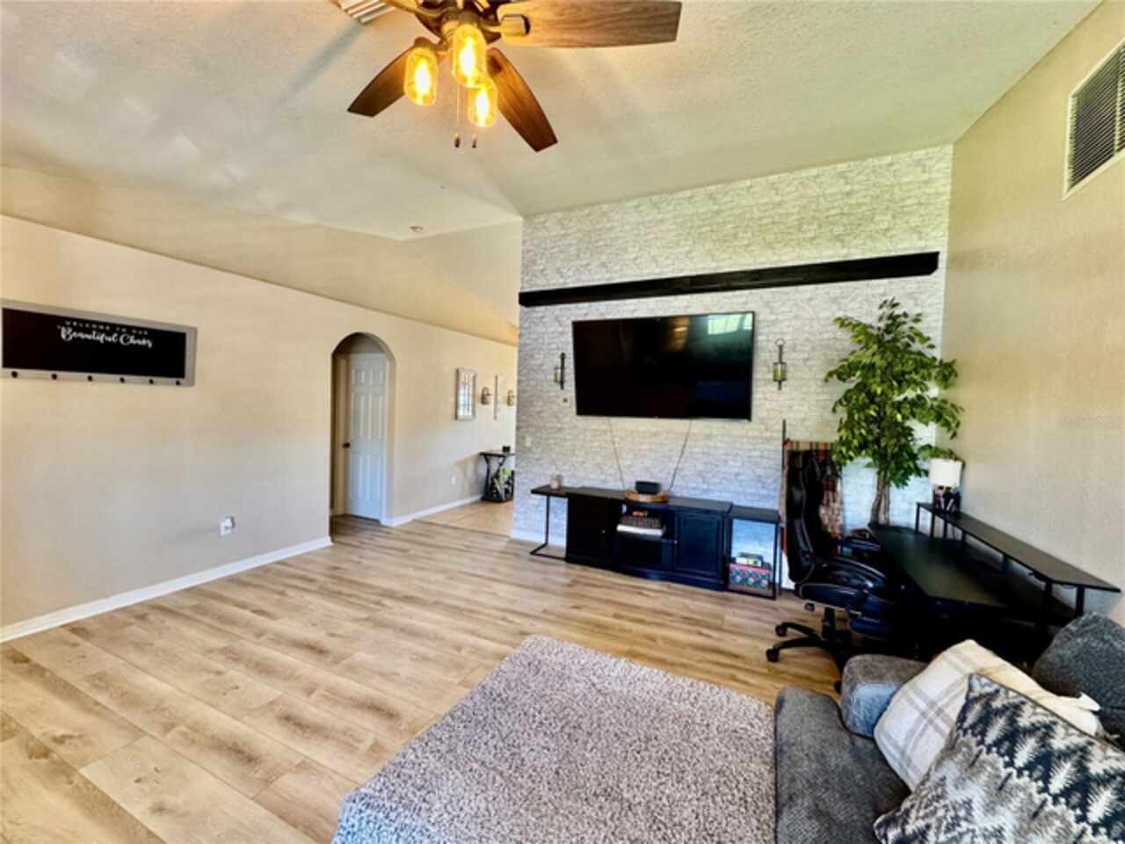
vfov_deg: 85.7
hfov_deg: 102.1
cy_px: 422
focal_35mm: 14
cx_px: 562
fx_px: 455
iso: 320
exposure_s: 1/60
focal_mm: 2.22
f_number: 2.2
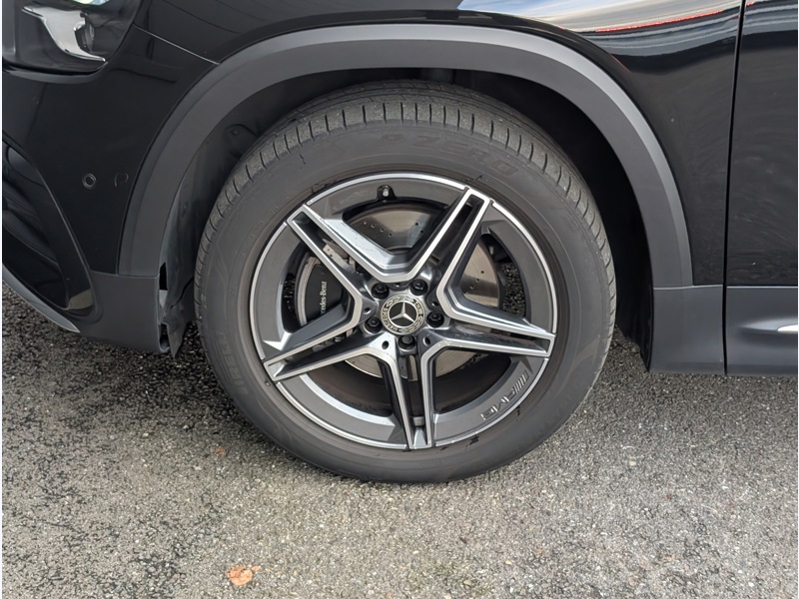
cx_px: 400
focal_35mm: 49
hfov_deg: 38.9
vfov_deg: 29.7
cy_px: 300
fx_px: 1131
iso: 397
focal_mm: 6.9
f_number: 1.68
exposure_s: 1/513
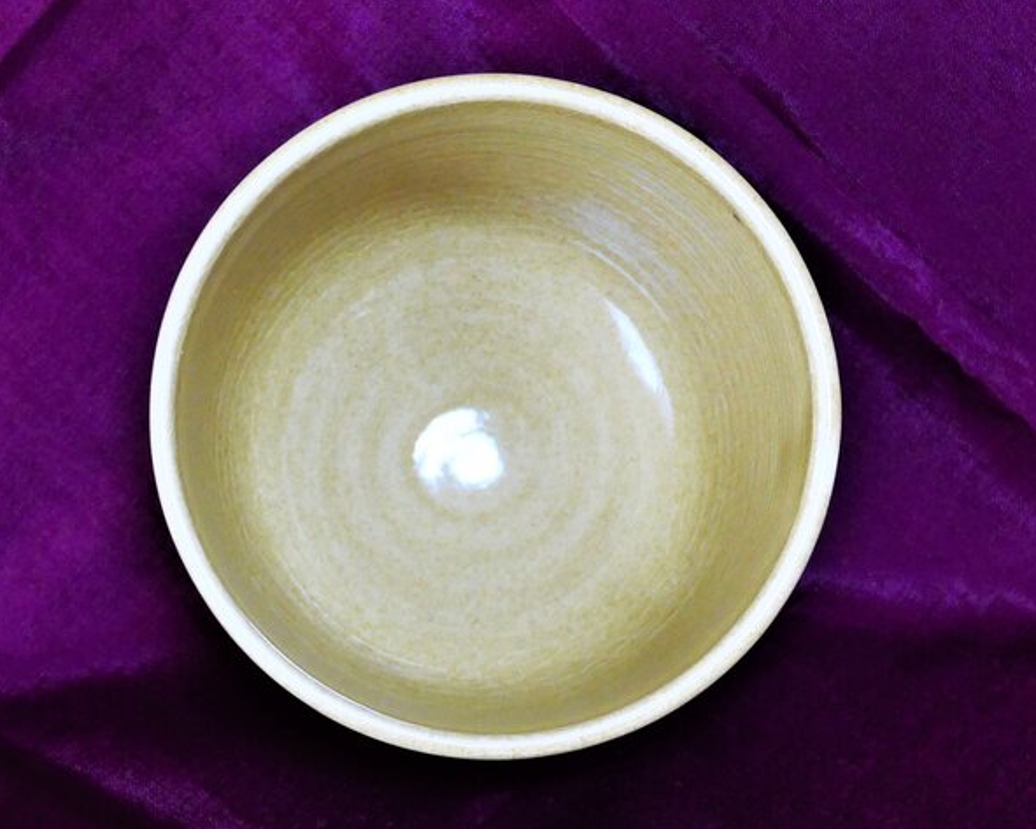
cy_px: 412
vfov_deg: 27.1
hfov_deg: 33.6
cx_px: 512
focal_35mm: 56
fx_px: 1717
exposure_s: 1/60
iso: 1250
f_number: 4.3
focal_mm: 19
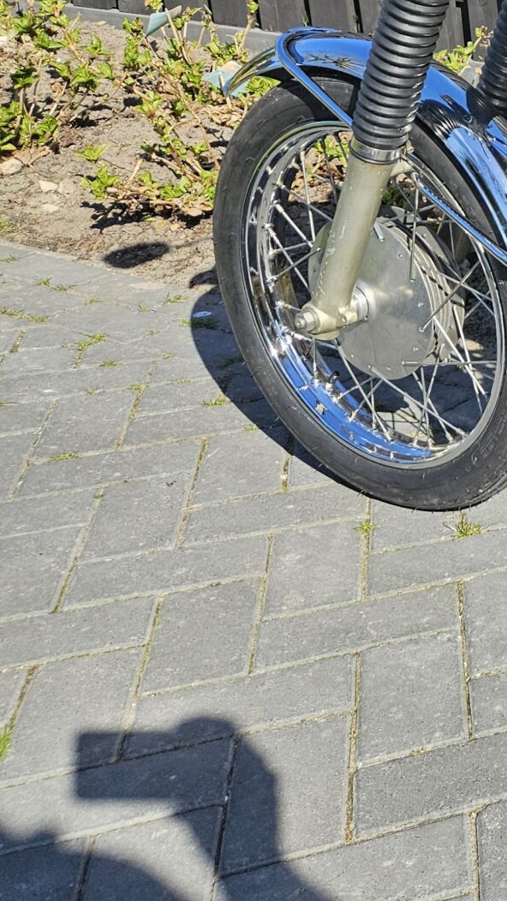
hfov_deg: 15.0
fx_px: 1457
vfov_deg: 33.3
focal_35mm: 61
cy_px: 172
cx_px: 1089
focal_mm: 5.4
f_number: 1.8
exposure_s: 1/2000
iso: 50
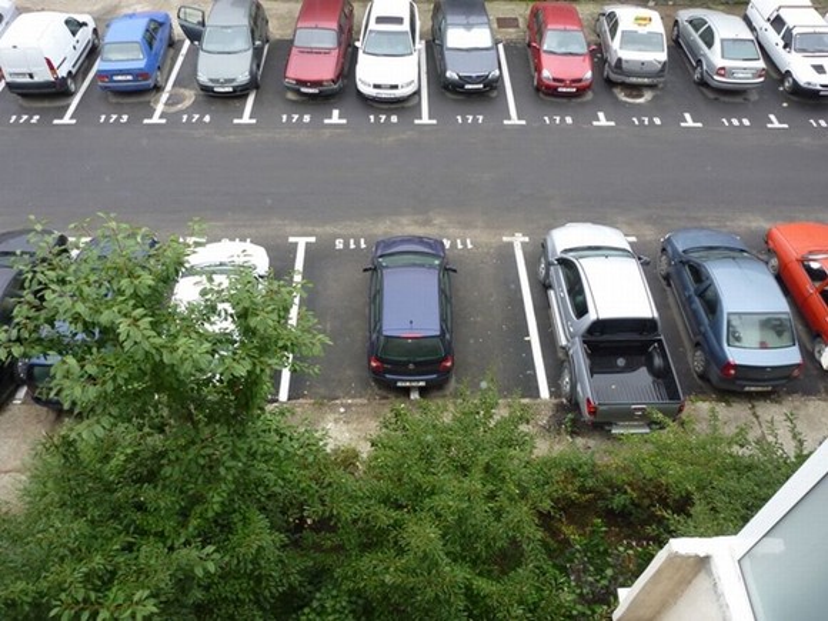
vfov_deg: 49.7
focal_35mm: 28
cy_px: 310
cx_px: 414
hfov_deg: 63.4
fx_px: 670
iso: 125
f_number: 3.3
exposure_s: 1/30
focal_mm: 4.9
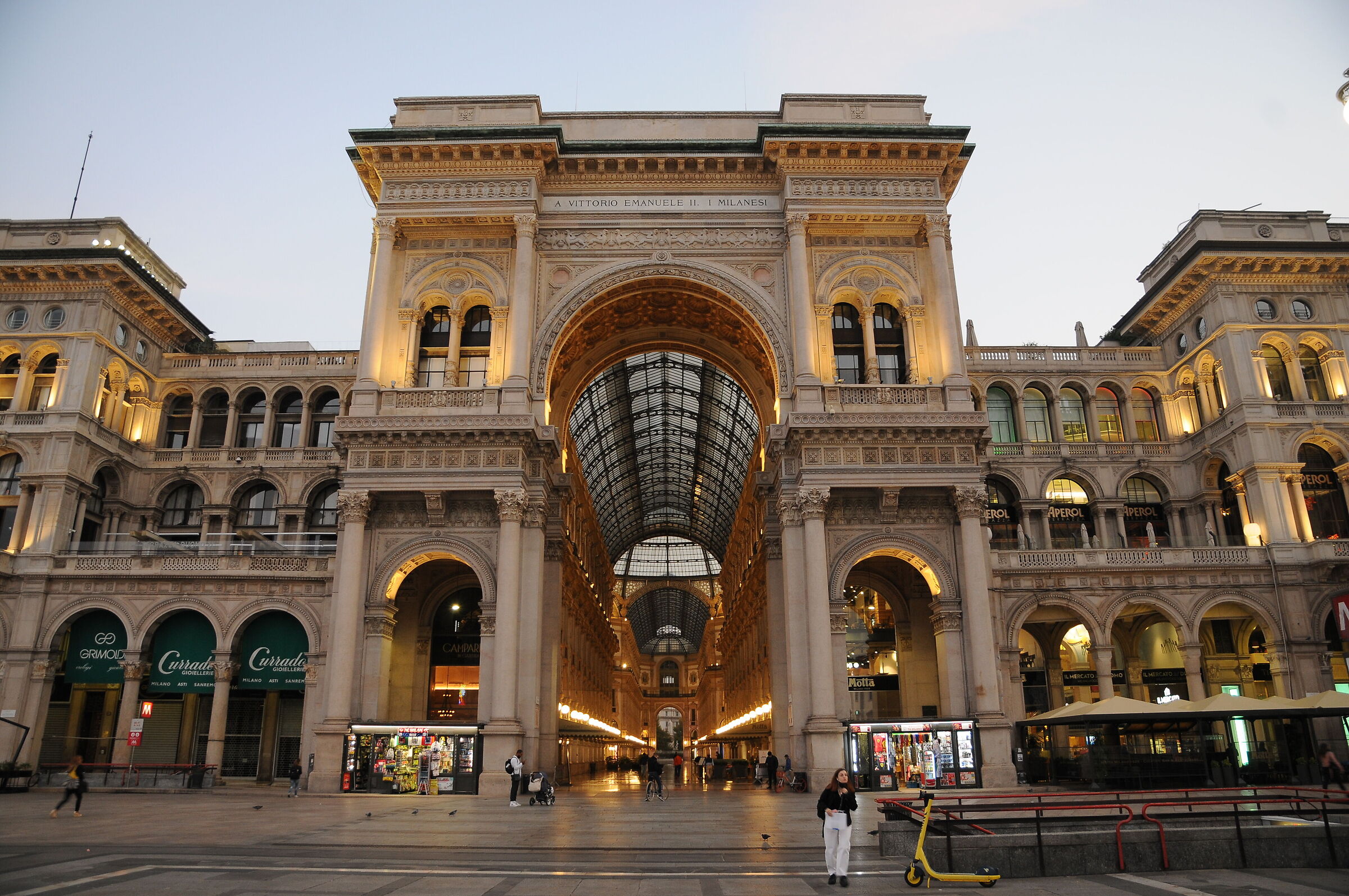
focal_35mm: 24
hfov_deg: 73.8
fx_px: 898
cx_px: 674
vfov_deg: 53.0
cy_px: 448
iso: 400
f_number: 4
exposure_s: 1/20
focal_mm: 16
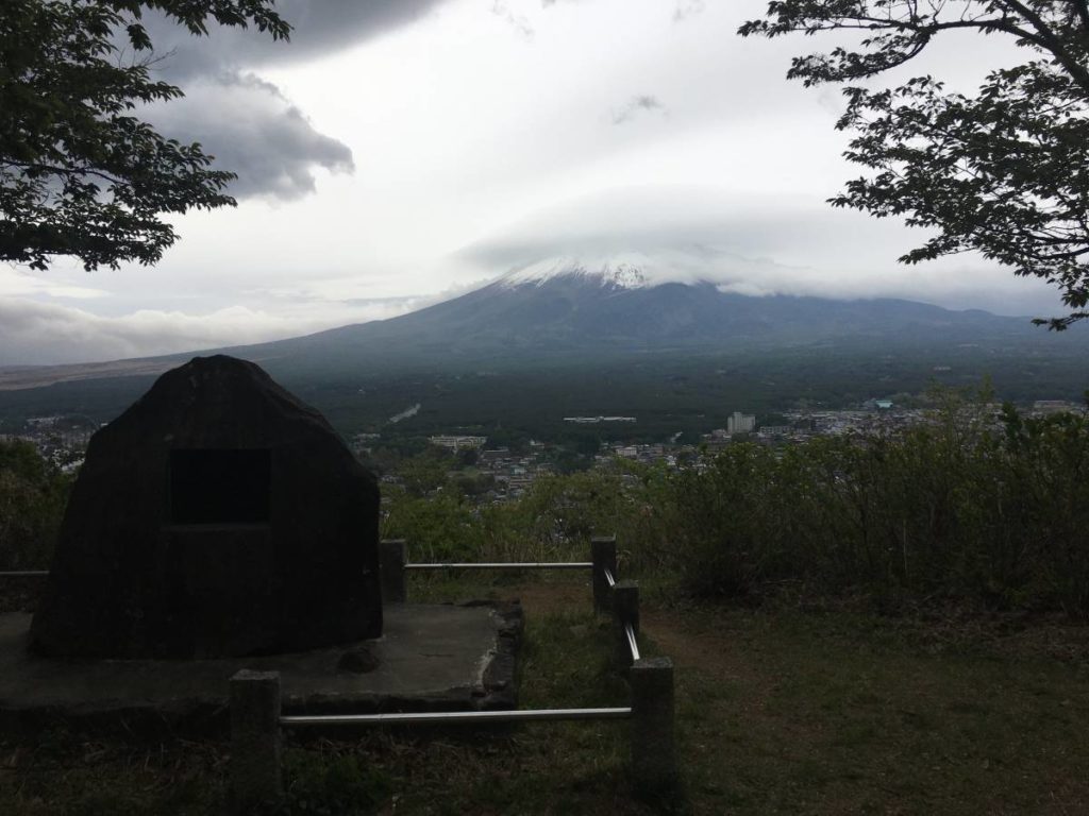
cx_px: 544
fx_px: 912
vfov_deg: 48.2
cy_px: 408
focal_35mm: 29
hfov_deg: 61.7
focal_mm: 4.15
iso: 25
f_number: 2.2
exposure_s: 1/3663
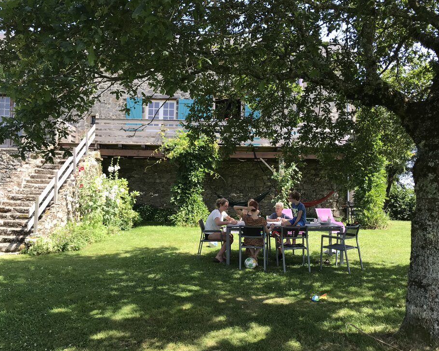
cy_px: 178
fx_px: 390
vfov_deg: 48.5
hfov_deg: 58.7
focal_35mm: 30
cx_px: 211
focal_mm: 3.99
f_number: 1.8
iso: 20
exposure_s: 1/484
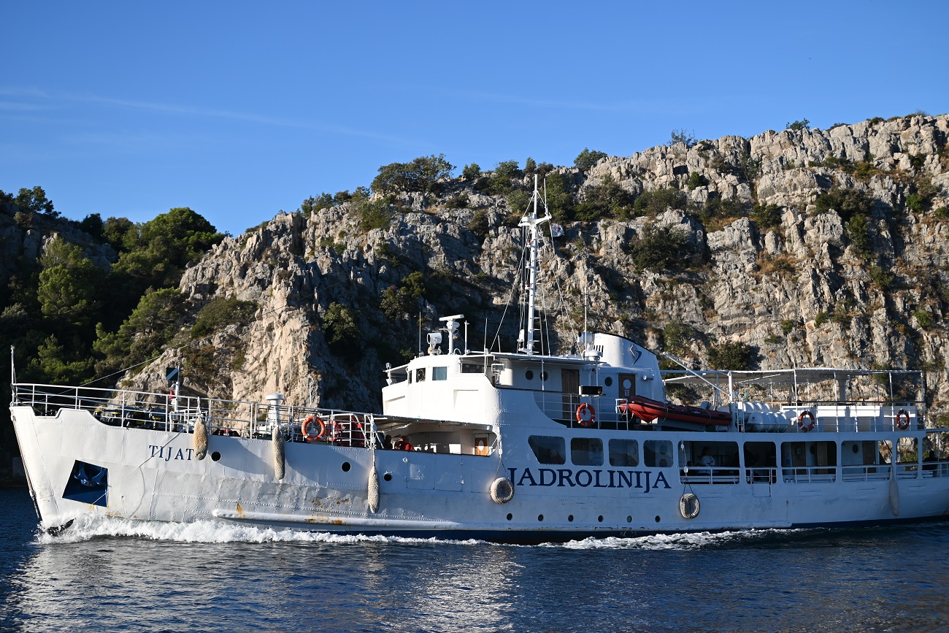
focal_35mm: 70
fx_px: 1845
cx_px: 474
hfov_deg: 28.8
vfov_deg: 19.5
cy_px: 316
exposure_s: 1/500
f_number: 5.6
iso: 100
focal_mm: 70
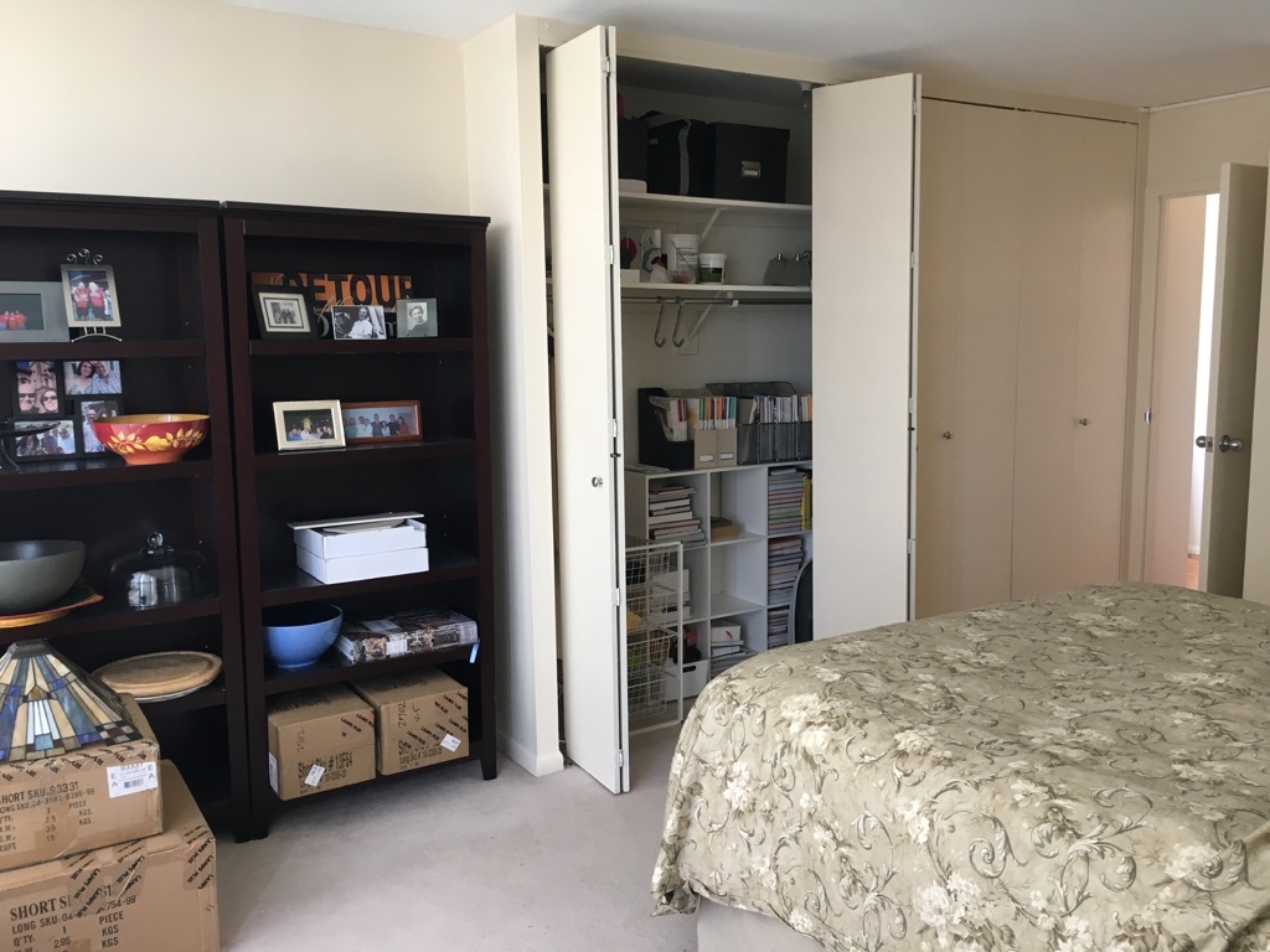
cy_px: 476
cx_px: 635
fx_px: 1064
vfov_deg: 48.2
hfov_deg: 61.7
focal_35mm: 29
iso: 64
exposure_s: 1/30
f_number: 2.2
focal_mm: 4.15
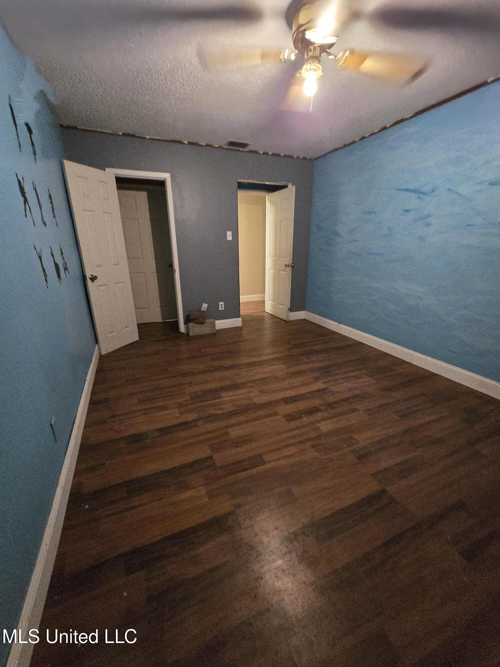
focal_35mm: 13
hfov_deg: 89.9
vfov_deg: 106.2
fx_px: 250
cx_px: 250
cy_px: 334
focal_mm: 2.2
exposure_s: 1/30
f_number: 2.2
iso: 1250
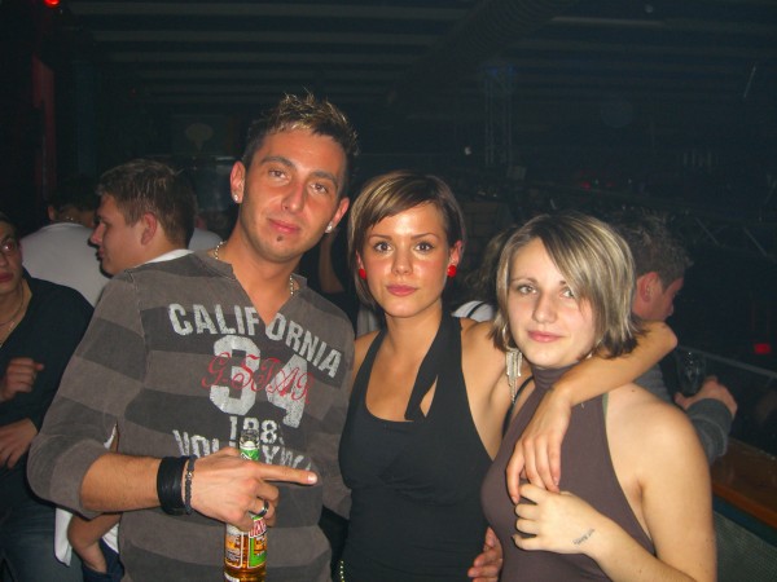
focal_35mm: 38
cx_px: 388
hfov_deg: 49.0
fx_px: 853
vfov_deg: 37.7
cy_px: 291
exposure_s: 1/60
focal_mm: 7.9
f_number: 2.8
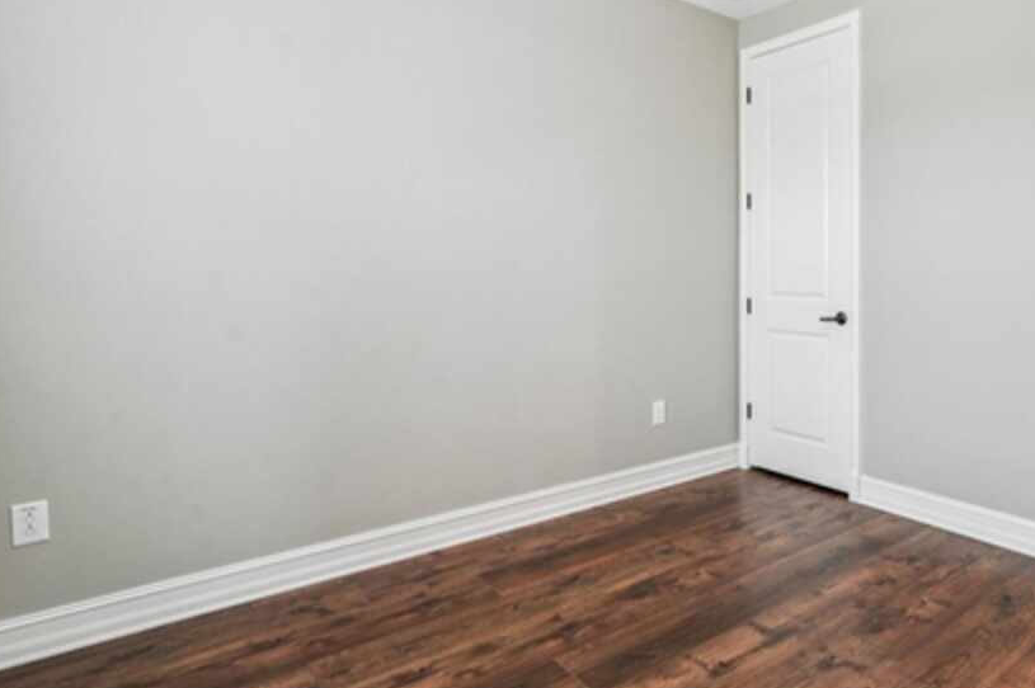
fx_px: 632
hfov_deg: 76.0
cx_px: 696
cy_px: 273
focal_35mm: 22
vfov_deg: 56.7
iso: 200
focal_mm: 14
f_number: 8
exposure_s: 1/4
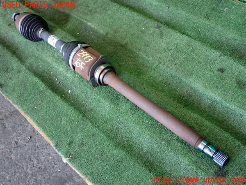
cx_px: 123
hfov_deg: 40.4
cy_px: 92
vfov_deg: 30.9
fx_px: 334
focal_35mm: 47
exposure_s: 1/125
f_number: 3.1
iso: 1000
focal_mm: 8.4
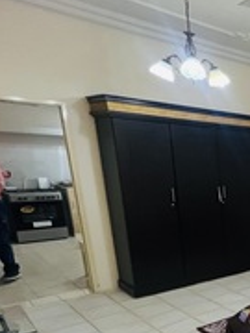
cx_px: 406
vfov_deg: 53.3
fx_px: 318
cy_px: 241
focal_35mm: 33
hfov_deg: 25.8
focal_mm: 1.57
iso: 250
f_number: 1.8
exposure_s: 1/100
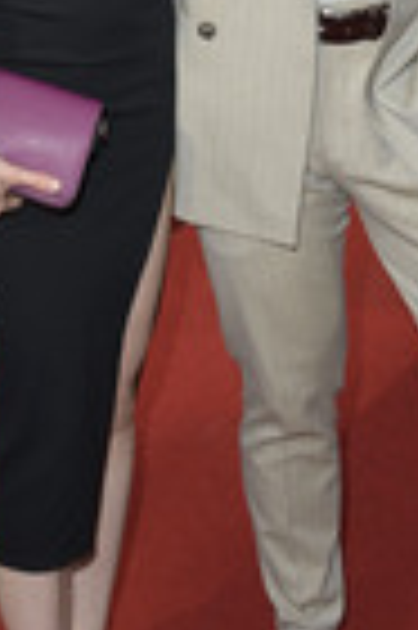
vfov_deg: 20.7
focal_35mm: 97
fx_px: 1693
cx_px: 247
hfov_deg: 14.1
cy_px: 99
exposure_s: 1/200
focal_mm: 34
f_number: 13
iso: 400
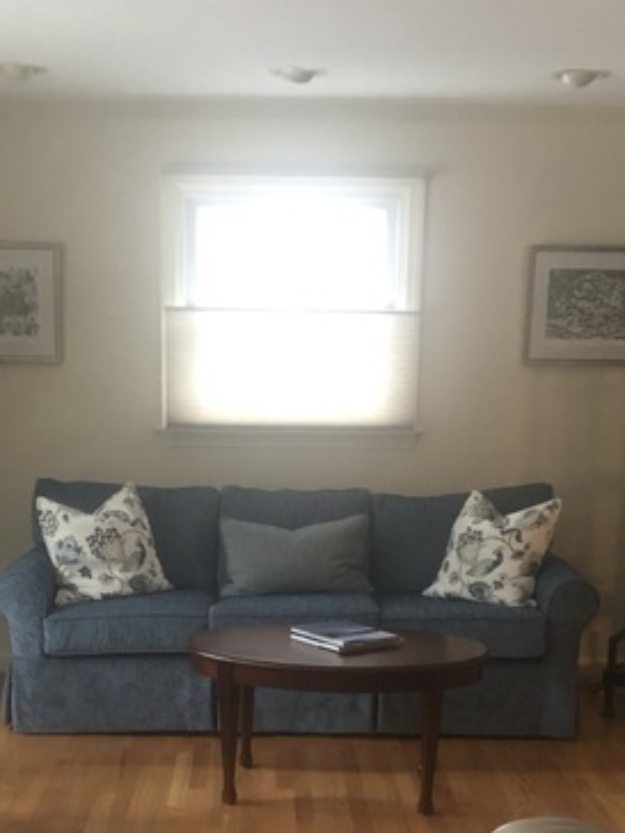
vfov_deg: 31.6
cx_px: 261
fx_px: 1420
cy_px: 696
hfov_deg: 24.8
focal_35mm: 59
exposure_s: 1/6
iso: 100
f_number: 1.8
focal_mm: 3.99
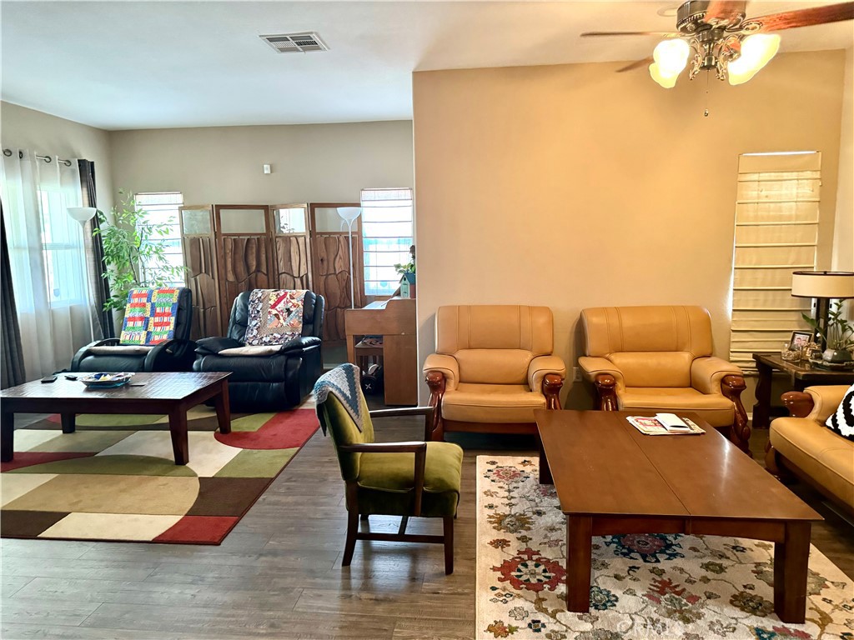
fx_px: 592
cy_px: 320
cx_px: 427
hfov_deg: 71.6
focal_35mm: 24
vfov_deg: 56.8
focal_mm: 6.76
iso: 640
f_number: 1.78
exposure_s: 1/60
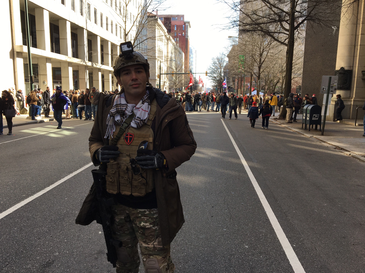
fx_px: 306
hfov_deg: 61.7
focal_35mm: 29
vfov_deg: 48.2
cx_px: 182
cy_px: 136
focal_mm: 4.15
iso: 25
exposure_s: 1/250
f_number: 2.2
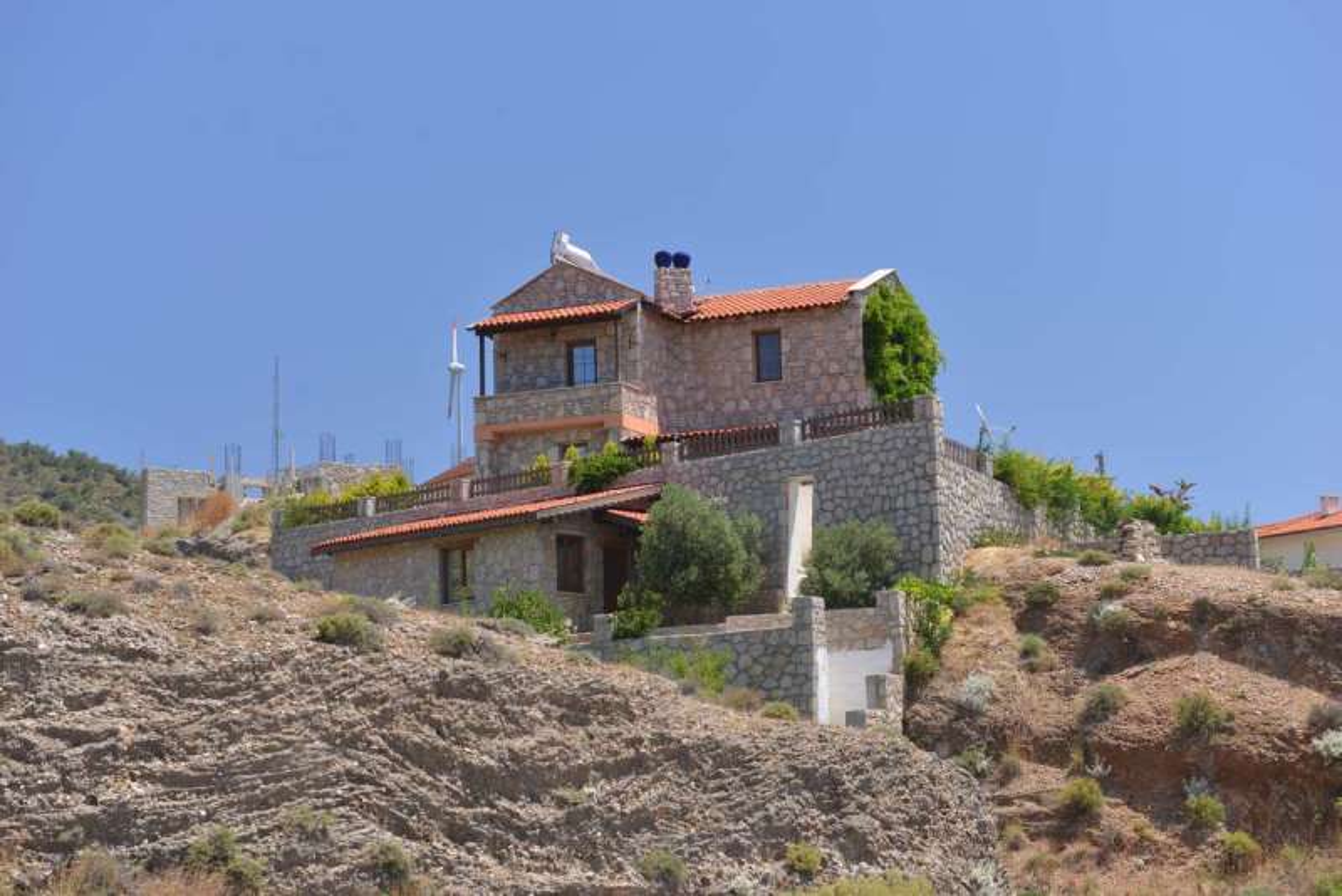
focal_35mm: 62
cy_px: 448
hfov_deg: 32.4
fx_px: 2312
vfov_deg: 21.9
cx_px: 671
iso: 100
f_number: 7.1
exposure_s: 1/125
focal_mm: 62
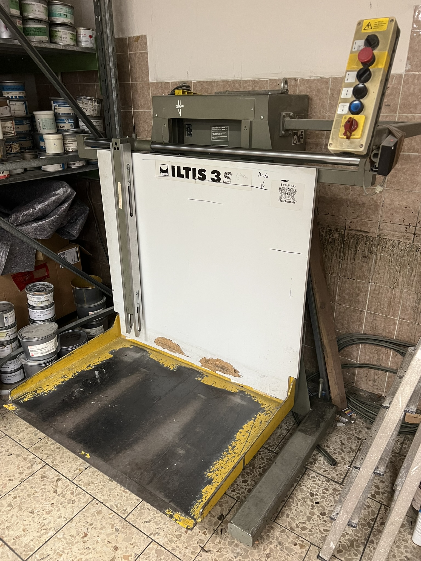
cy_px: 280
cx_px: 210
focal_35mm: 26
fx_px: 422
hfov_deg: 53.1
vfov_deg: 67.3
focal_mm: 5.7
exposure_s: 1/50
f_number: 1.5
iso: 320
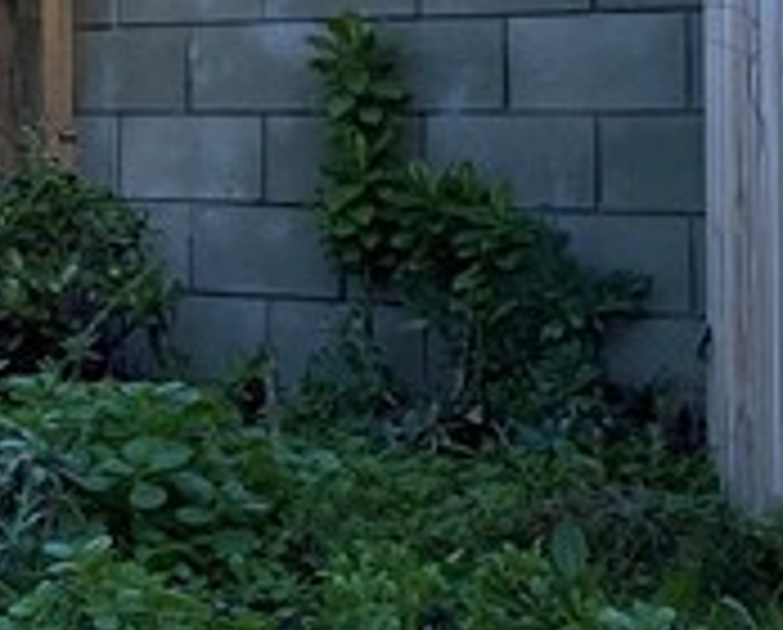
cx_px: -1161
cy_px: 90
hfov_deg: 10.8
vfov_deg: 10.4
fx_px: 3461
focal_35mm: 149
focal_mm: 4.25
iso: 32
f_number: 1.8
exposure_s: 1/974
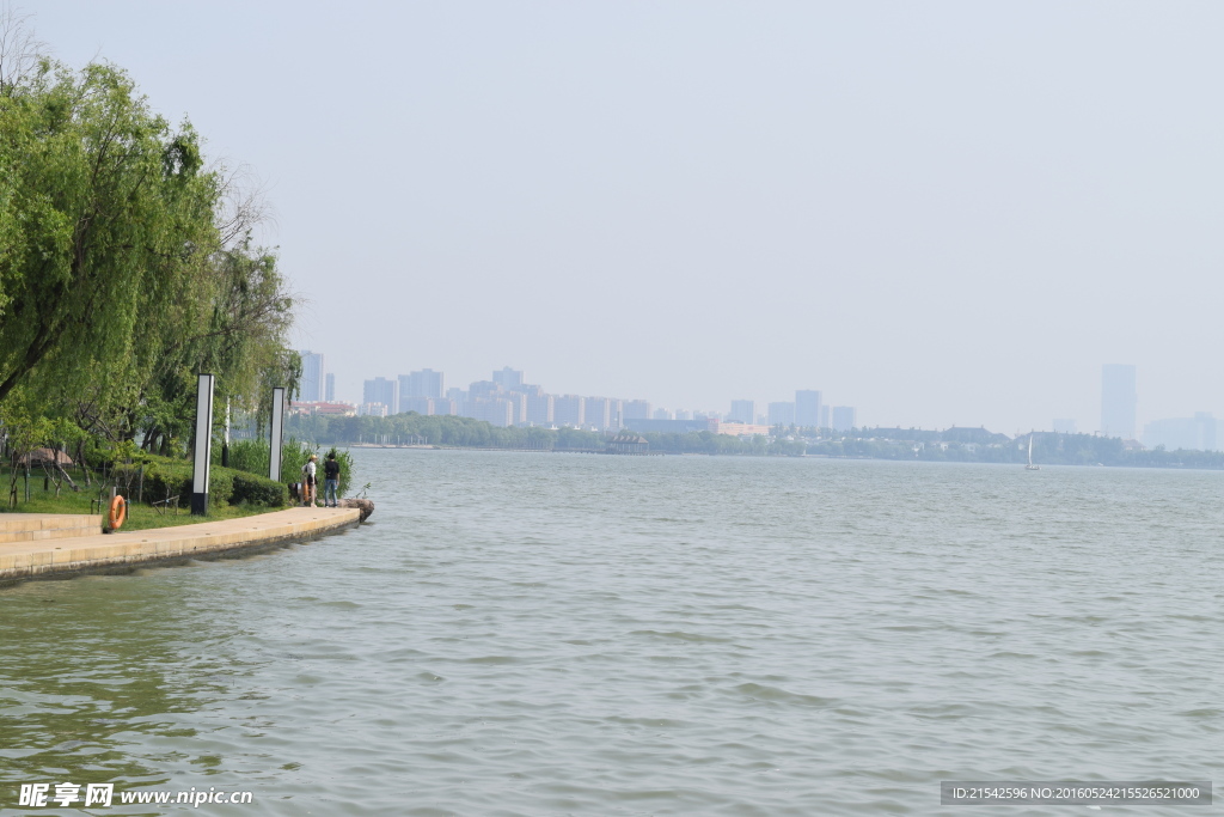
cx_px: 612
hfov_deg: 24.6
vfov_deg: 16.6
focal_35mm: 82
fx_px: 2805
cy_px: 408
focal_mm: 55
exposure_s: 1/400
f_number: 10
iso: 200
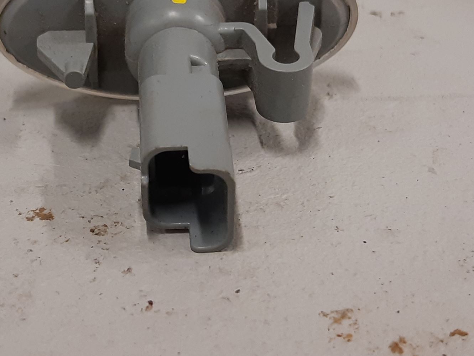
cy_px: 125
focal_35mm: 40
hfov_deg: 46.6
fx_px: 548
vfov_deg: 35.7
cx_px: 199
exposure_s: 1/50
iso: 100
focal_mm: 3.93
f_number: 1.7
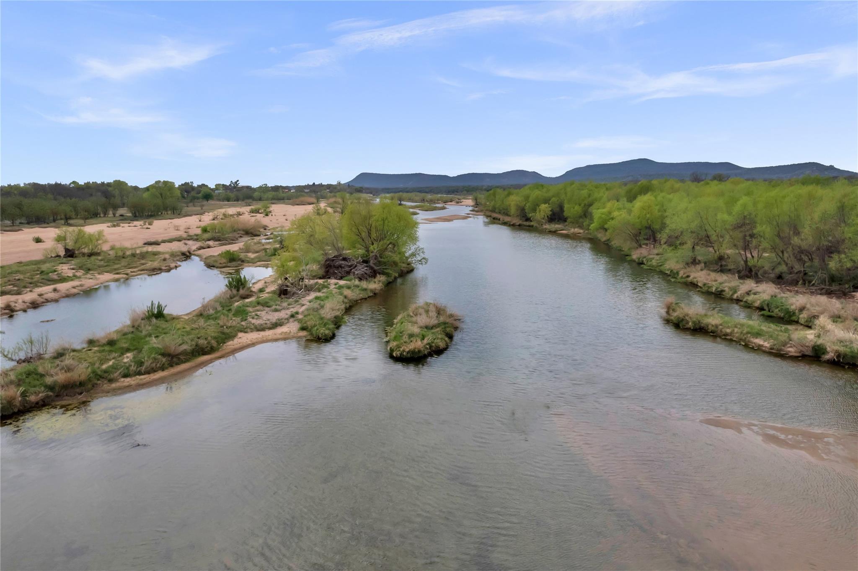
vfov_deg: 57.2
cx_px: 429
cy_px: 286
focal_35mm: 22
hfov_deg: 78.6
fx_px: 524
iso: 150
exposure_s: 1/5000
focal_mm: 8.38
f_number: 2.8
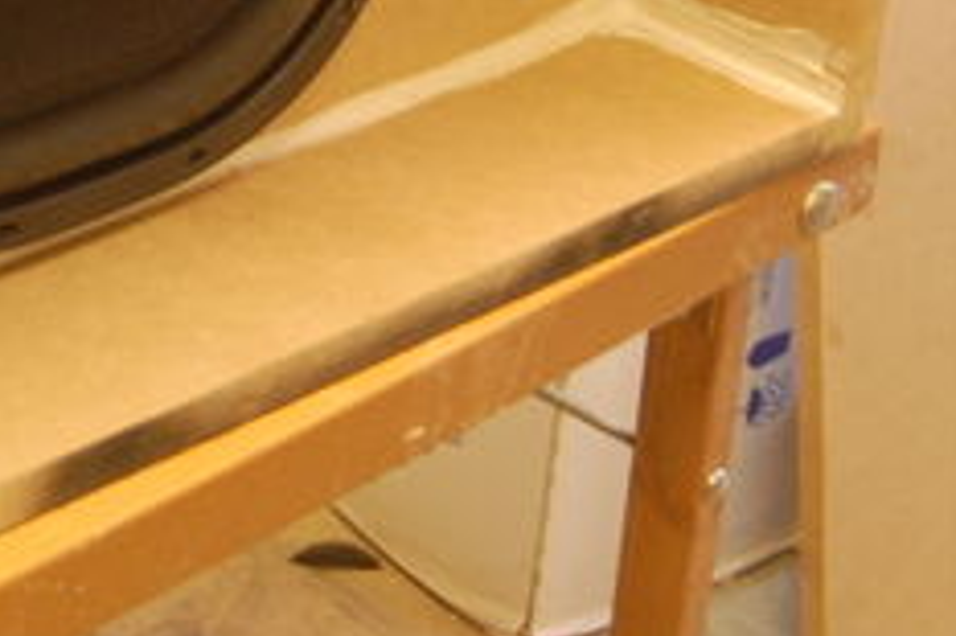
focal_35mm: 107
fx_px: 2839
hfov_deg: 18.4
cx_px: -74
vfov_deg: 12.6
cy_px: -53
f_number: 4
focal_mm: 26
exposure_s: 1/8
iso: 800
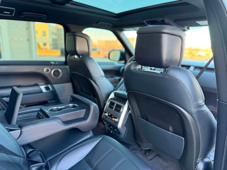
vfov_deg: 56.8
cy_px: 85
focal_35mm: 24
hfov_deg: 71.6
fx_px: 157
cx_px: 114
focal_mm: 6.76
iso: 400
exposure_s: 1/60
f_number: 1.78
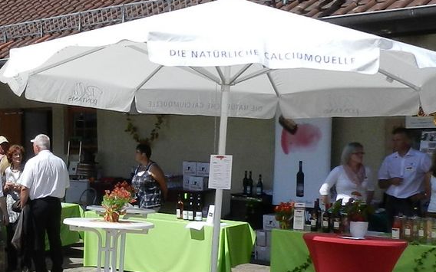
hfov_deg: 26.5
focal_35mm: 73
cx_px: -12
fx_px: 867
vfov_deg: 17.8
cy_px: 200
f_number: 4.5
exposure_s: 1/800
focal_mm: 4
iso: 160
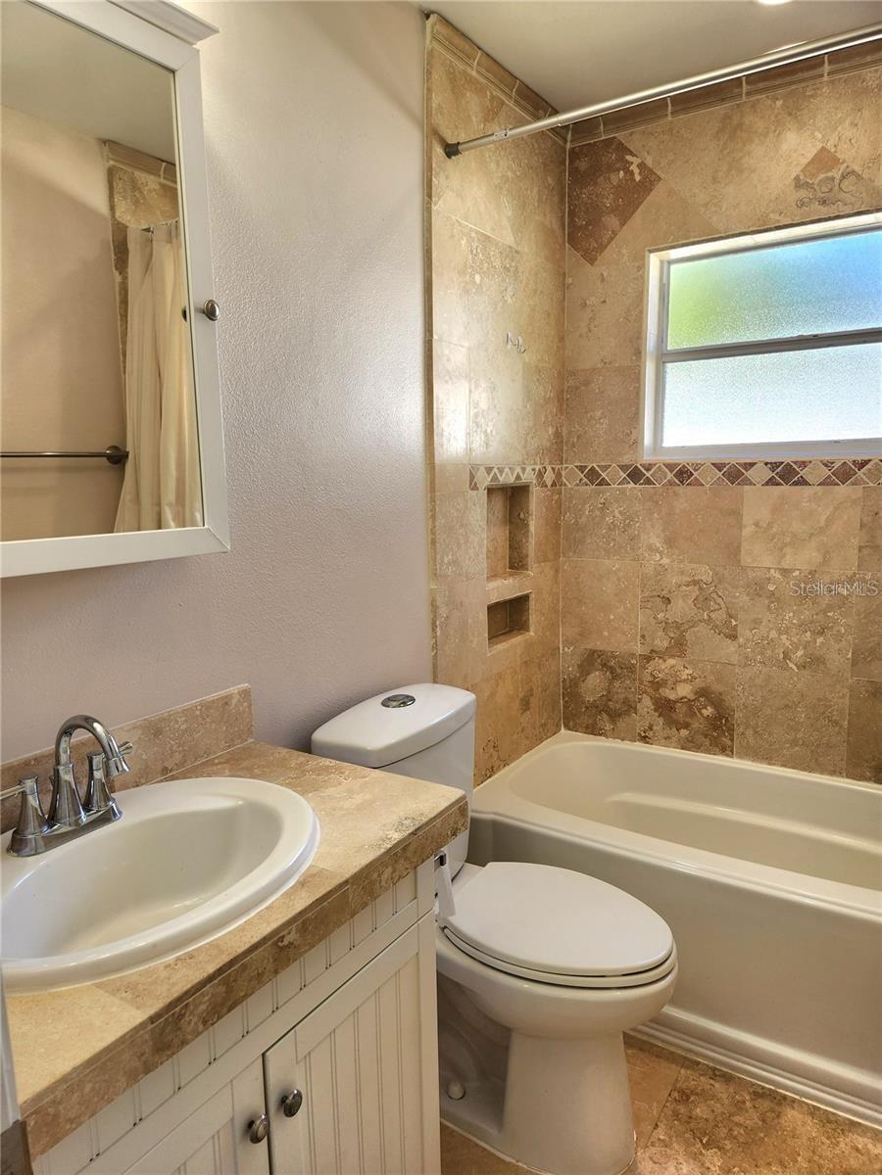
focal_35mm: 23
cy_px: 588
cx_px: 441
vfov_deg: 73.9
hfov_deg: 58.9
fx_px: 781
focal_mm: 5.4
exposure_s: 1/120
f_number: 1.8
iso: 32
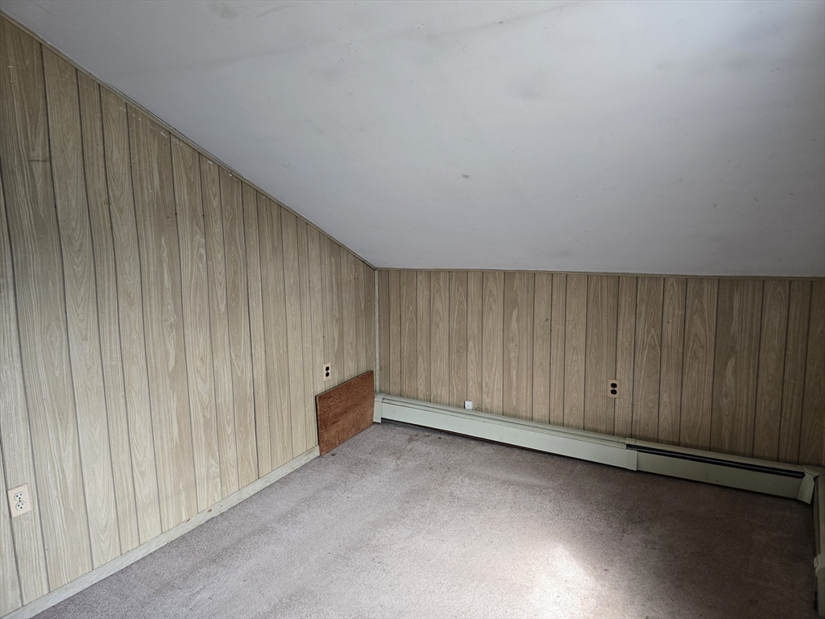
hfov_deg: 73.9
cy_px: 310
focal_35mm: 23
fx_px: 548
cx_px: 412
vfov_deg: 58.9
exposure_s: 1/120
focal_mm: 6.3
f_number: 1.7
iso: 320
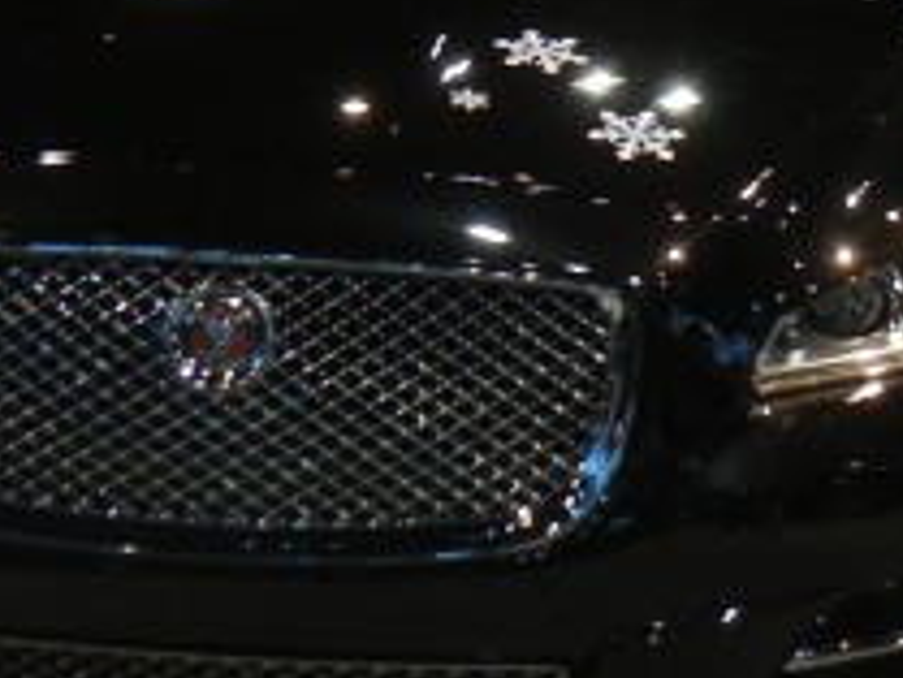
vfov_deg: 10.1
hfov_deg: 13.4
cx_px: 471
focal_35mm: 147
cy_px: 242
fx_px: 3837
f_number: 3.5
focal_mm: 5.4
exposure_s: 1/56
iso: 215
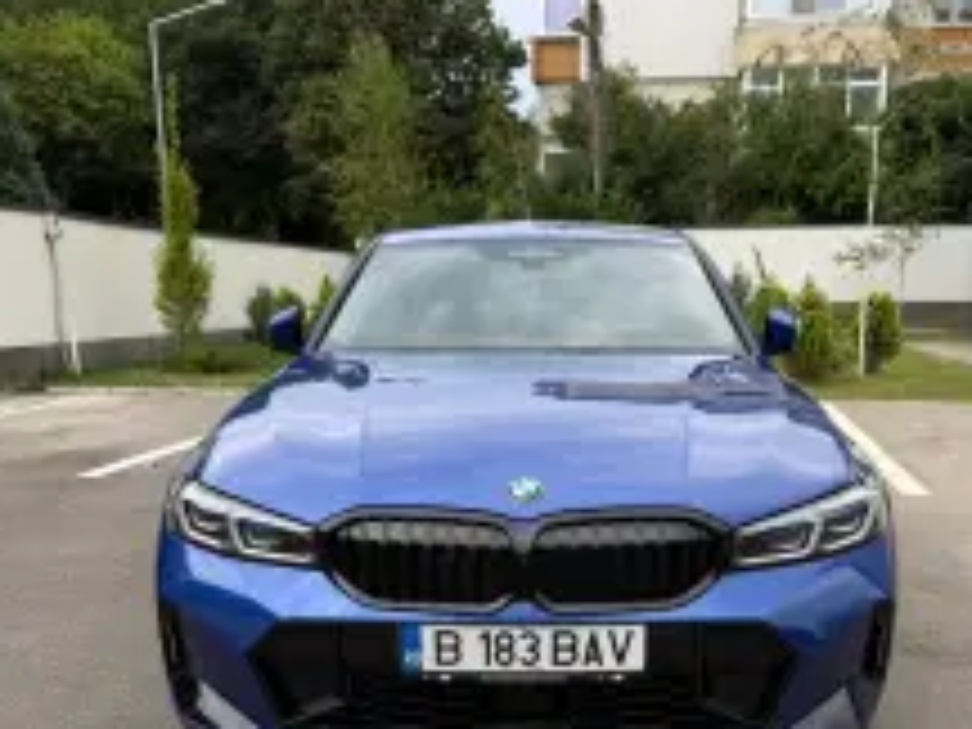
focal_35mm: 40
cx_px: 544
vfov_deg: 34.9
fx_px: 1123
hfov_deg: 46.7
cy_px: 580
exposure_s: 1/735
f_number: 1.78
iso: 80
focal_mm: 6.76
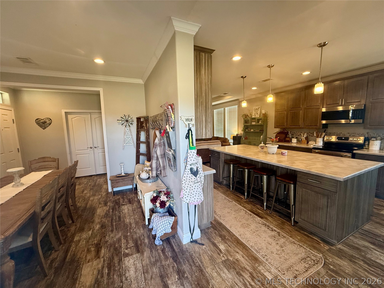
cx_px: 192
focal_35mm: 14
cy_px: 144
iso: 200
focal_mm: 2.22
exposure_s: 1/120
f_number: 2.2
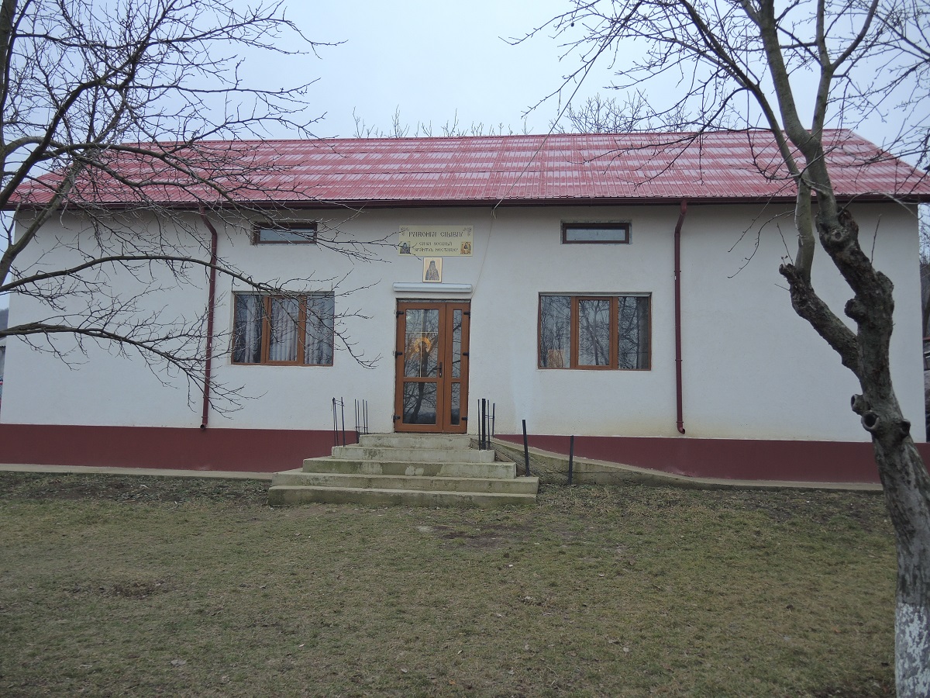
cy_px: 349
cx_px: 465
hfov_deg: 63.4
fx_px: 752
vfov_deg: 49.7
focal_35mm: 28
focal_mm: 6
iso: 90
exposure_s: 1/30
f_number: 2
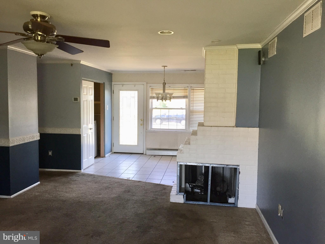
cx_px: 162
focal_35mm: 29
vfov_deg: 48.2
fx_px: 272
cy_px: 122
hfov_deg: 61.7
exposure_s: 1/30
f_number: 2.2
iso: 50
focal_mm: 4.15
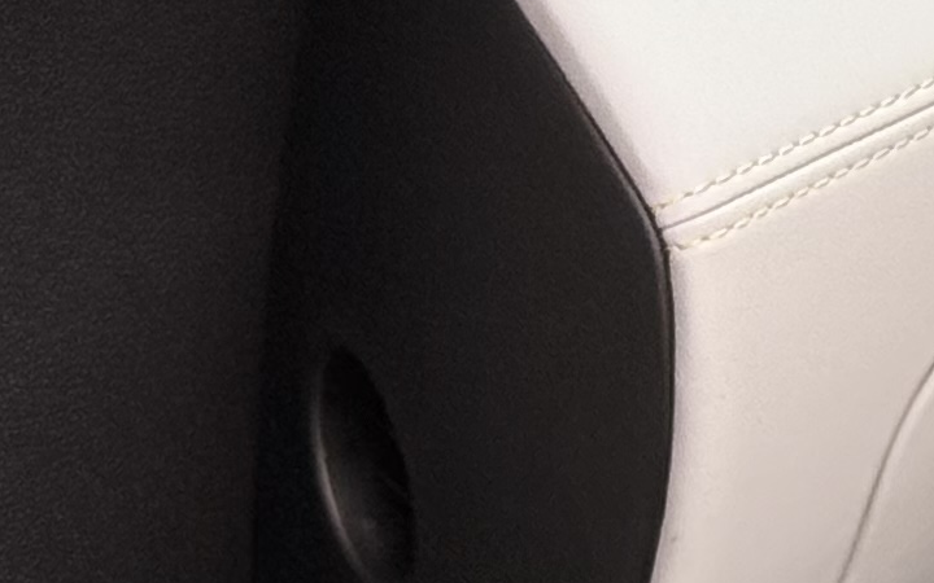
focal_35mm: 285
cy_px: -591
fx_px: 7255
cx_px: 2437
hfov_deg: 6.9
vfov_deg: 4.5
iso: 125
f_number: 1.78
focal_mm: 6.76
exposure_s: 1/229
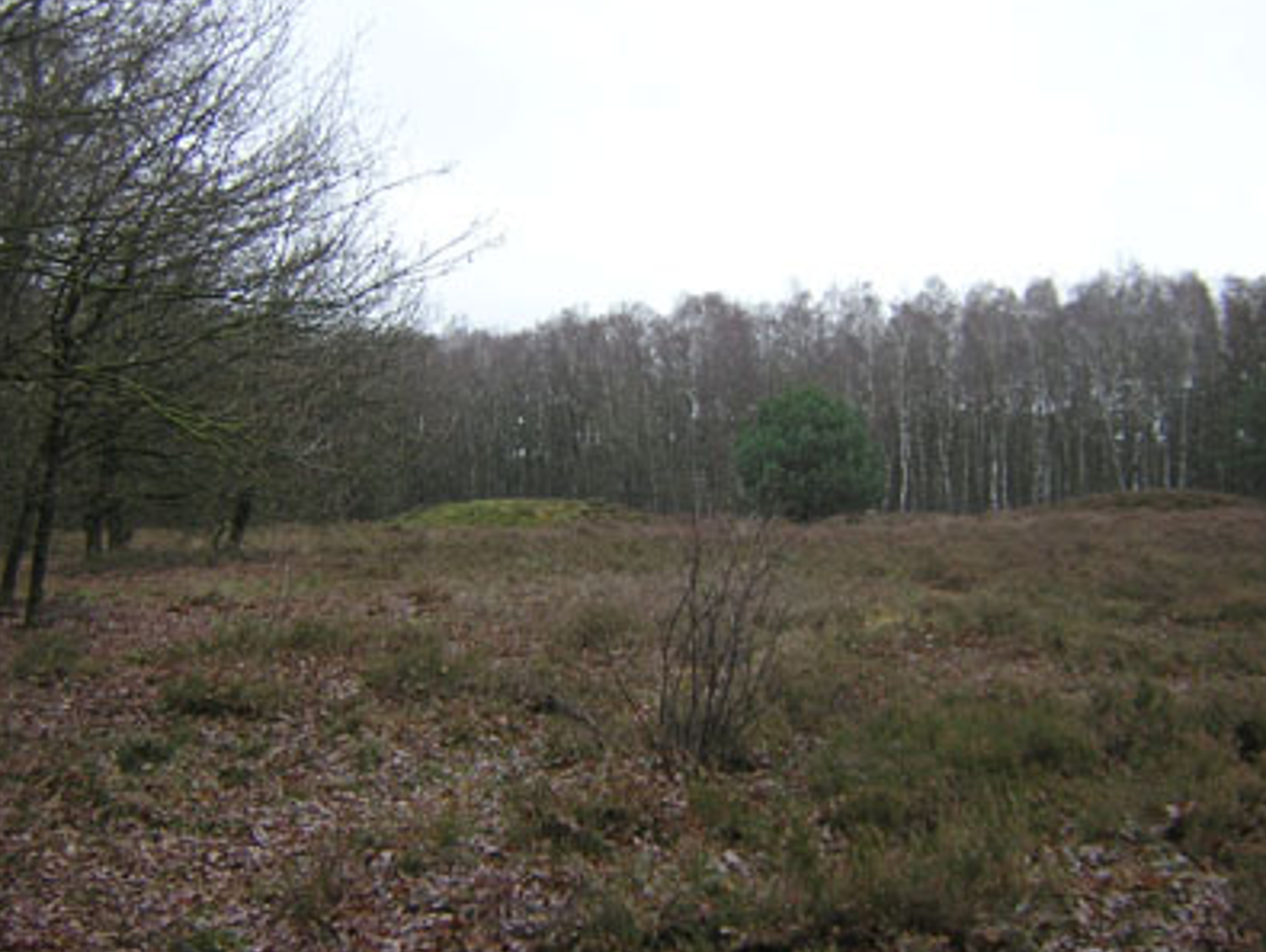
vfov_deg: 35.1
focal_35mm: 41
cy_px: 420
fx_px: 1501
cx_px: 657
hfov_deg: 45.7
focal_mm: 4.7
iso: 100
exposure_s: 1/93.5
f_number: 2.6
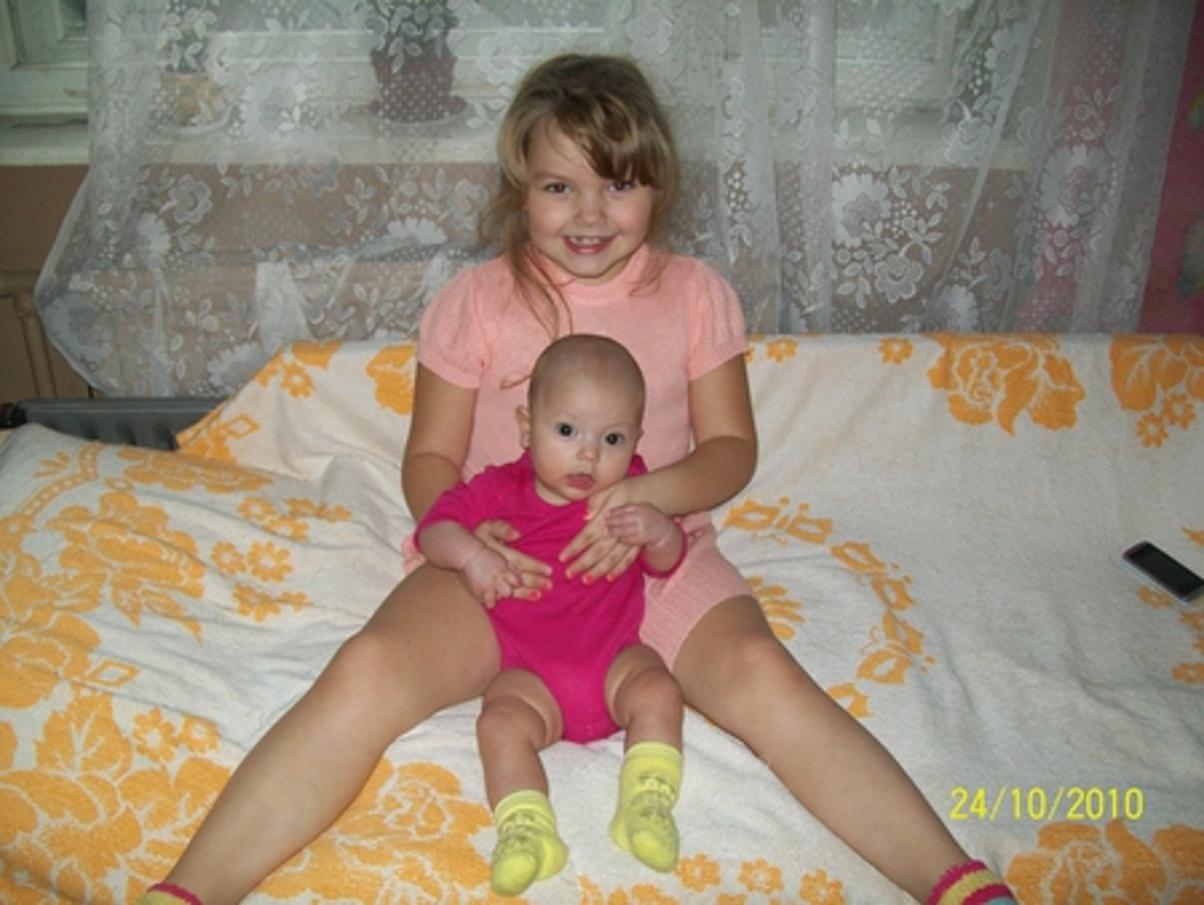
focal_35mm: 36
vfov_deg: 39.7
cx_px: 602
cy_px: 452
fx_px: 1253
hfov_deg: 51.3
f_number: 2.7
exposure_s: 1/60
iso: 64
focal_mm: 6
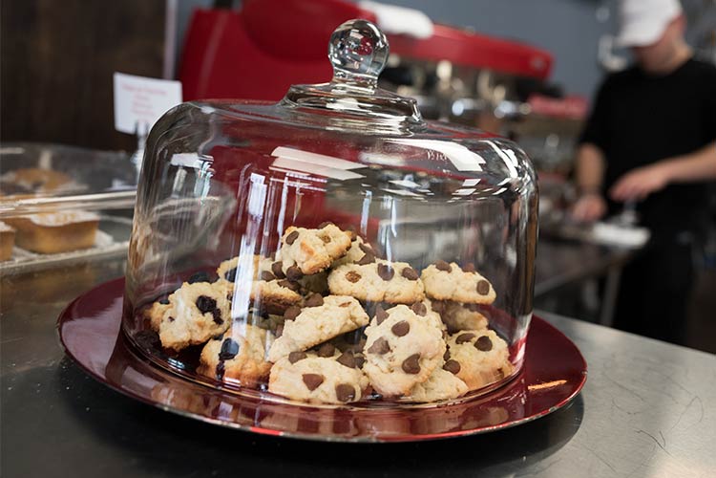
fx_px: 716
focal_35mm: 36
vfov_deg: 36.9
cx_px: 358
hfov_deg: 53.1
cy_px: 239
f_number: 5
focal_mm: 36
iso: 1000
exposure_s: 1/160
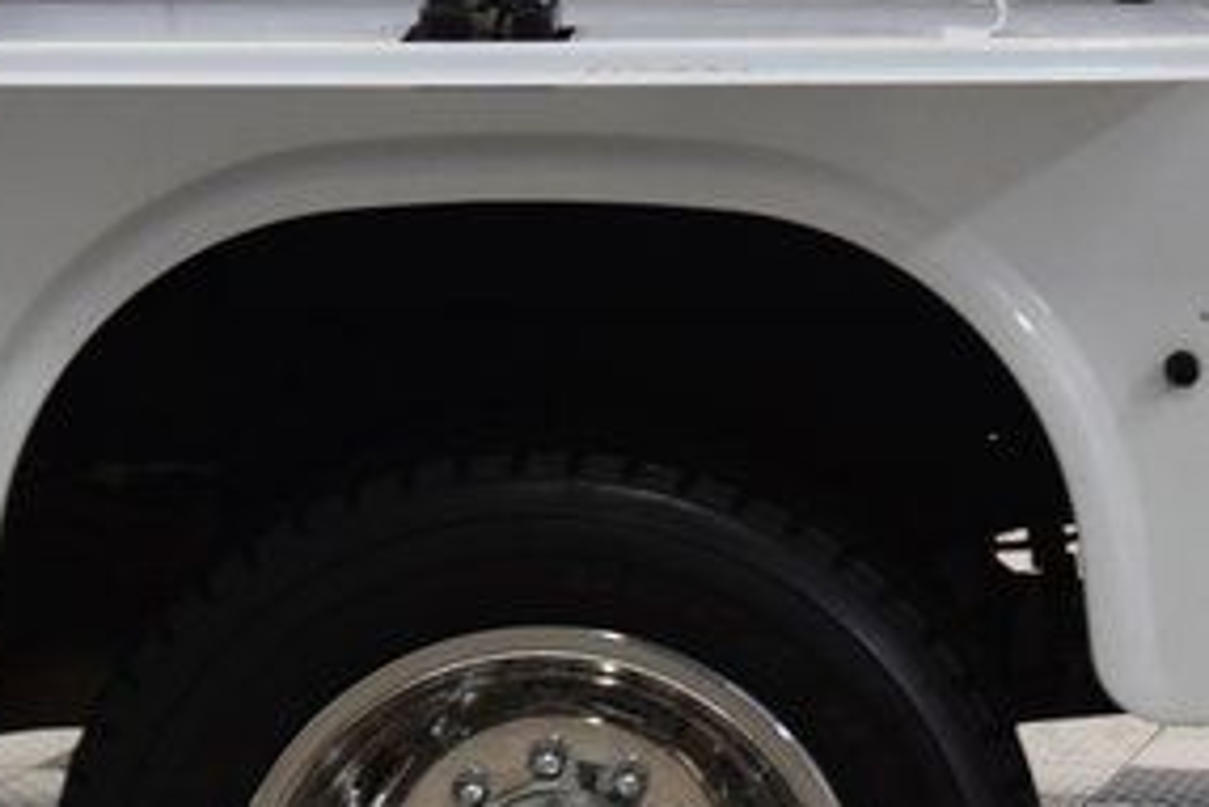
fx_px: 4334
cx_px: 816
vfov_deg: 10.6
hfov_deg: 15.8
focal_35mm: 129
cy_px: 315
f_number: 3.8
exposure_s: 1/60
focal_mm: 24
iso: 900
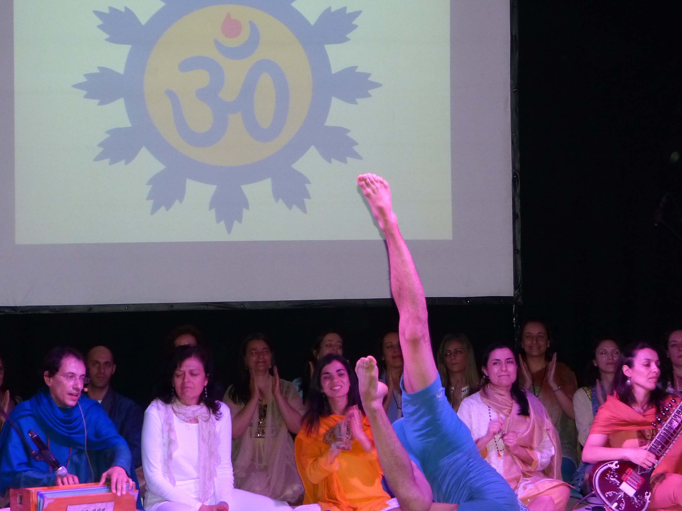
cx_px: 321
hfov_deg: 24.1
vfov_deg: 18.2
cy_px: 299
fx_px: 1596
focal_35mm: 81
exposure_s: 1/60
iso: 400
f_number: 3.2
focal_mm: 9.4
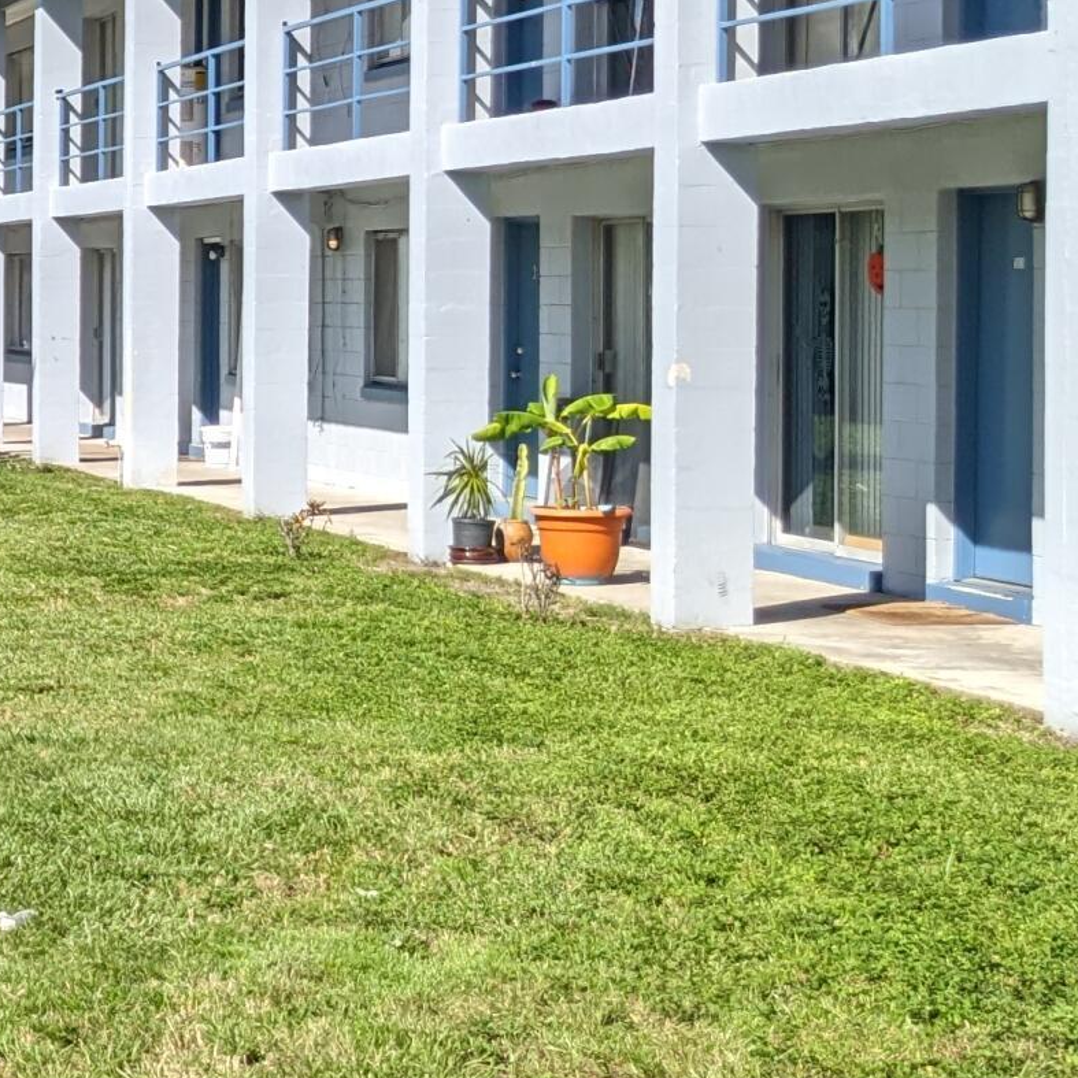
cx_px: -703
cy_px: 245
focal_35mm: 91
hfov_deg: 16.7
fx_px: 3206
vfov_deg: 18.9
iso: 60
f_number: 1.73
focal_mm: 4.38
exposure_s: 1/2597
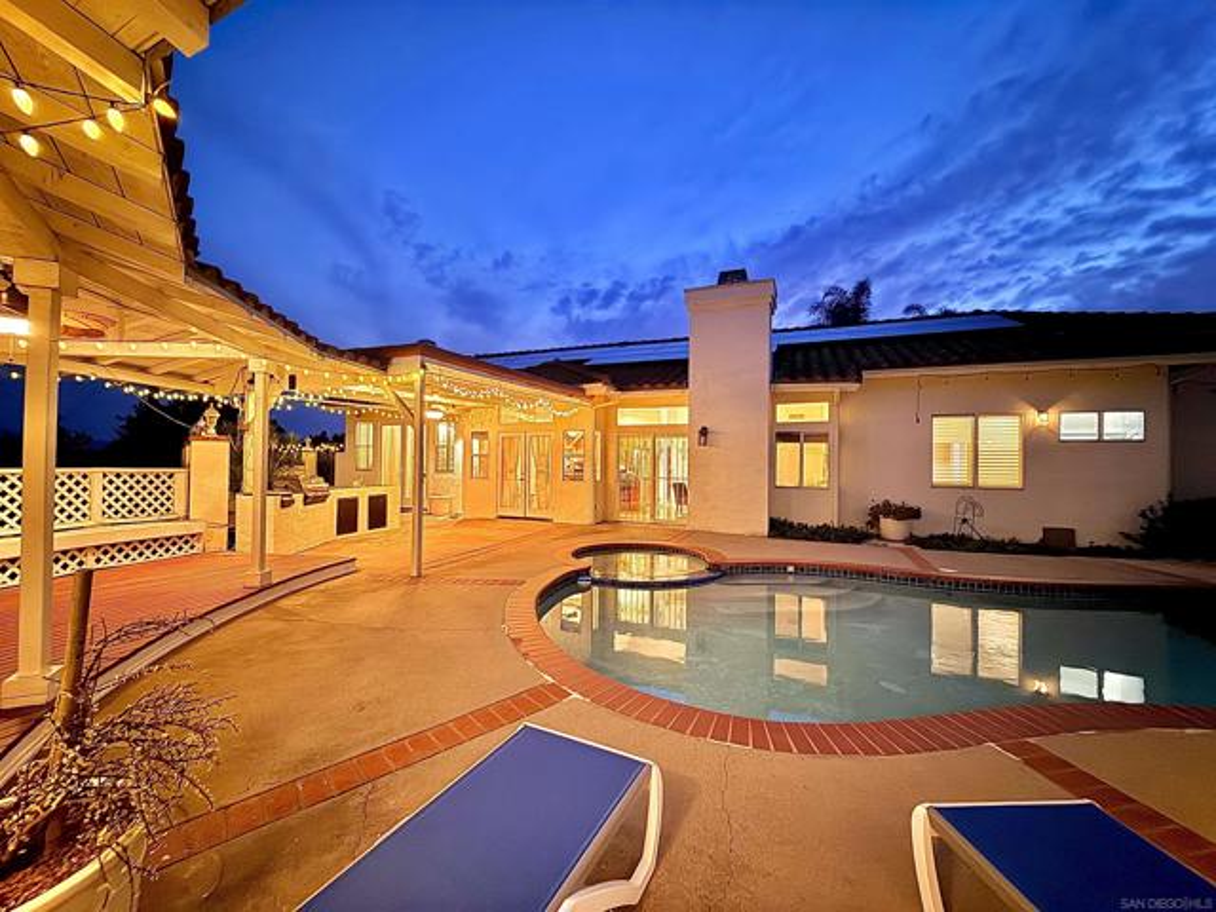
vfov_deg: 85.7
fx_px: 492
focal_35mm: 14
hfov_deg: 102.1
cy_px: 456
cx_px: 608
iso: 1000
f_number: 2.2
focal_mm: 2.22
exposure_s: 1/15
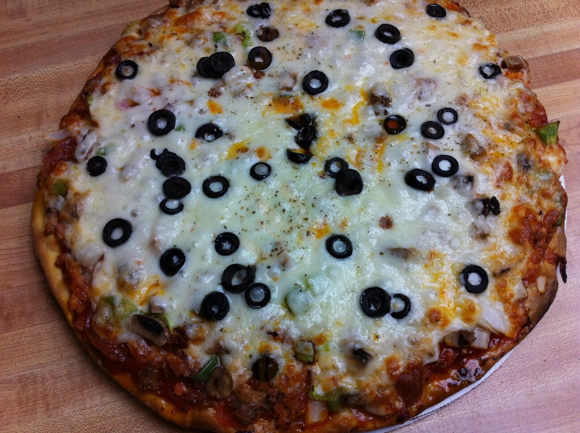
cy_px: 216
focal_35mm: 35
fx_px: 586
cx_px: 290
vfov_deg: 40.6
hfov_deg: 52.7
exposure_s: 1/120
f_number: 2.8
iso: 100
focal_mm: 3.85
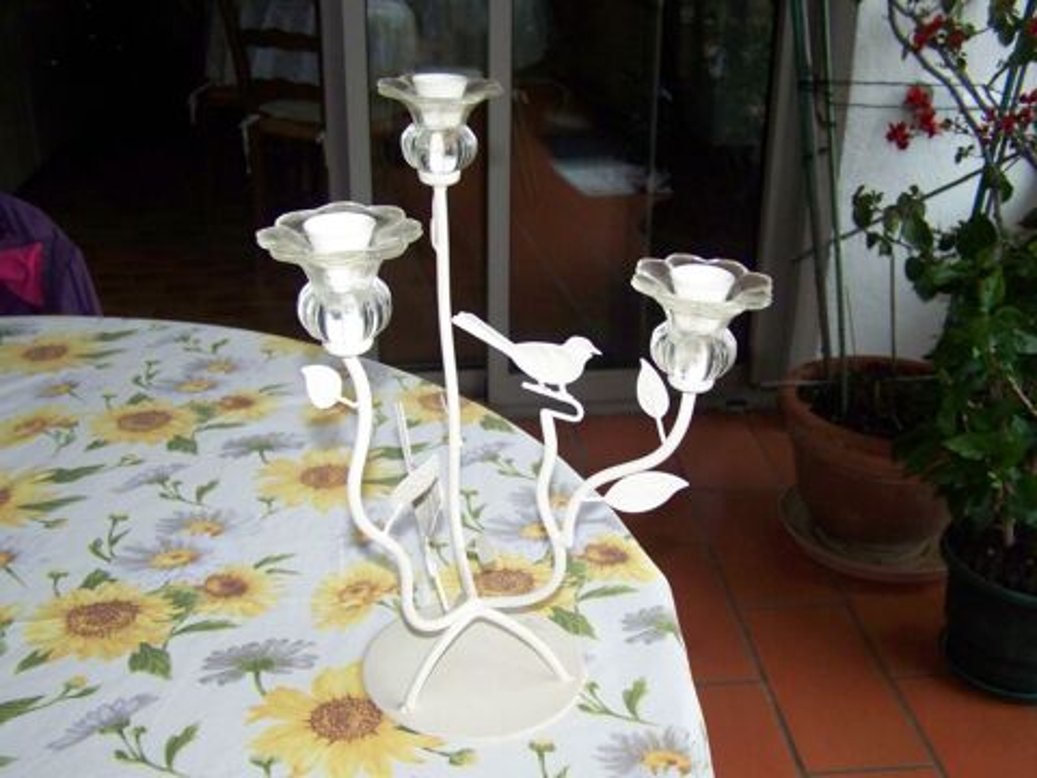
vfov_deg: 37.7
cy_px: 389
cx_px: 518
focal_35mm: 38
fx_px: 1138
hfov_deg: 49.0
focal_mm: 6.3
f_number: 2.8
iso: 200
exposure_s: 1/30
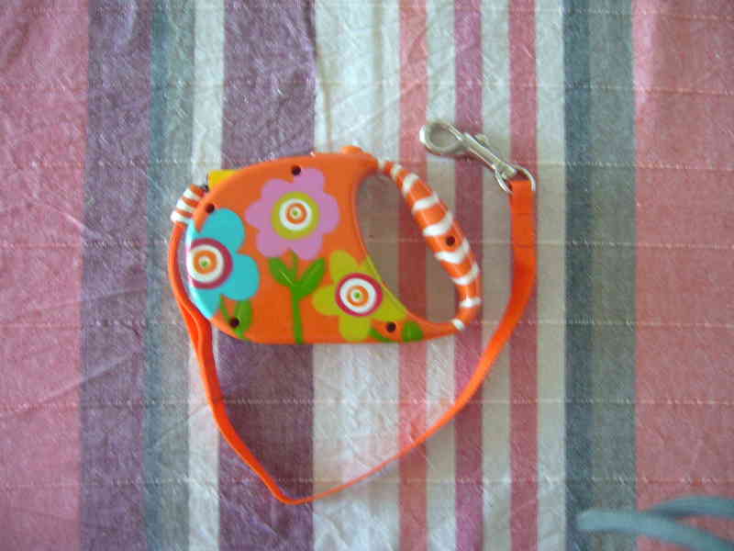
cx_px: 367
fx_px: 742
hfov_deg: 52.6
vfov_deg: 40.7
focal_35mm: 35
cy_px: 276
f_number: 2.8
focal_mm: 5.8
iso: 200
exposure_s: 1/15
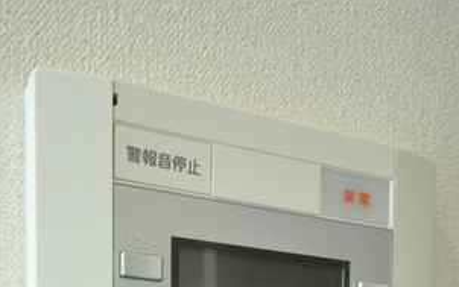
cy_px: 460
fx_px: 651
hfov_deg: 38.7
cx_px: 179
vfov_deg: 20.4
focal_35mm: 52
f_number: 7.1
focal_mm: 16
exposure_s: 1/50
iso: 1600
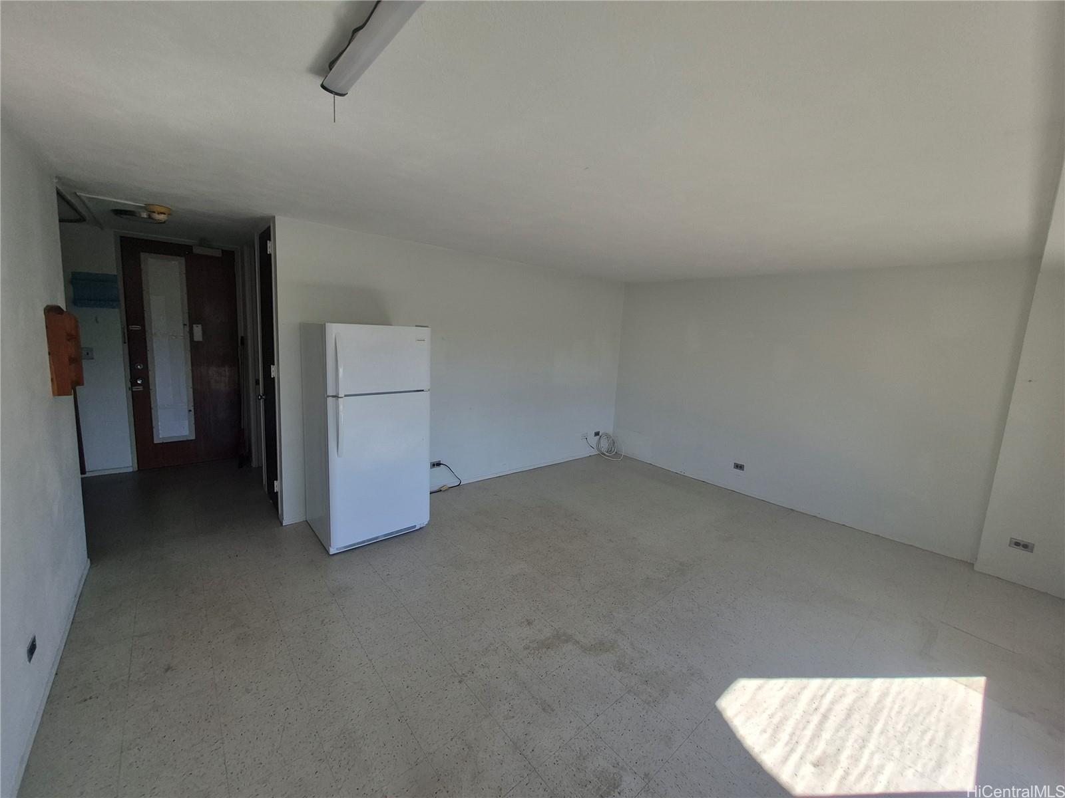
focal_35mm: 13
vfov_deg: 89.9
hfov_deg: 106.2
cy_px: 399
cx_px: 532
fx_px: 400
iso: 50
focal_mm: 1.74
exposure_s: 1/518
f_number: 2.2
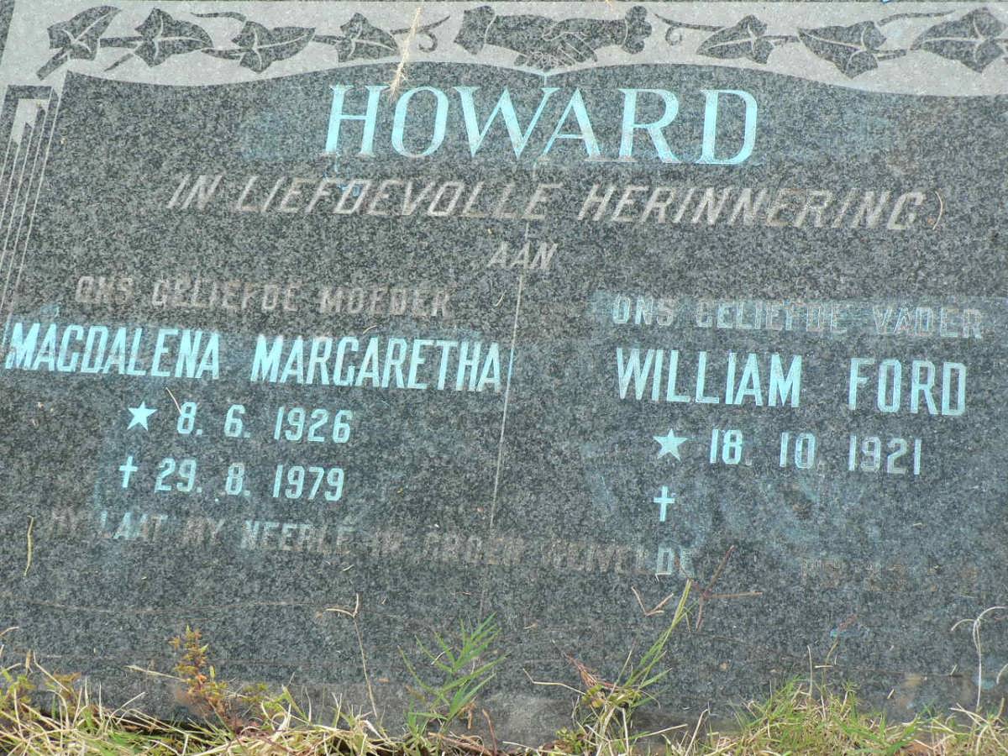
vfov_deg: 24.0
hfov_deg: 31.7
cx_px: 504
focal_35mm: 61
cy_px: 378
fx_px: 1776
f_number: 4
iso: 100
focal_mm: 10.2
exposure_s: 1/200
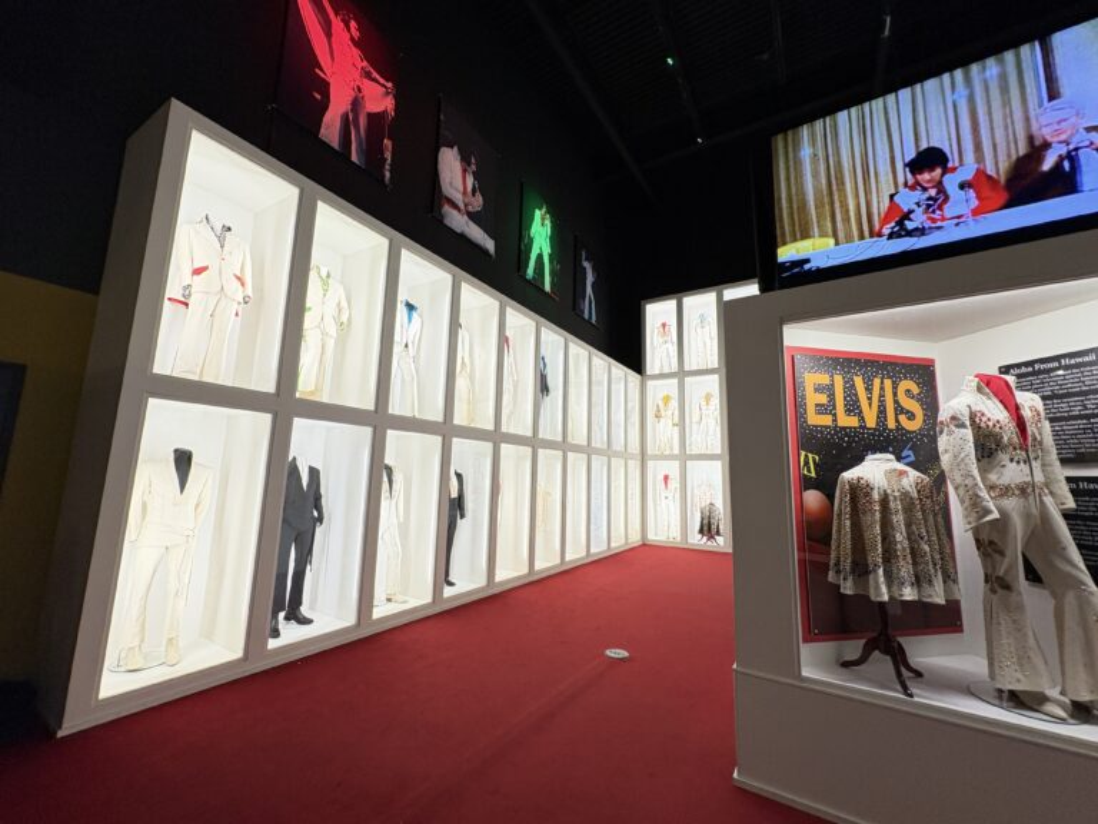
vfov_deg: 85.7
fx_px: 444
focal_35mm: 14
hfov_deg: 102.1
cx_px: 549
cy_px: 412
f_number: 2.2
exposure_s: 1/60
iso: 320
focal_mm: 2.22
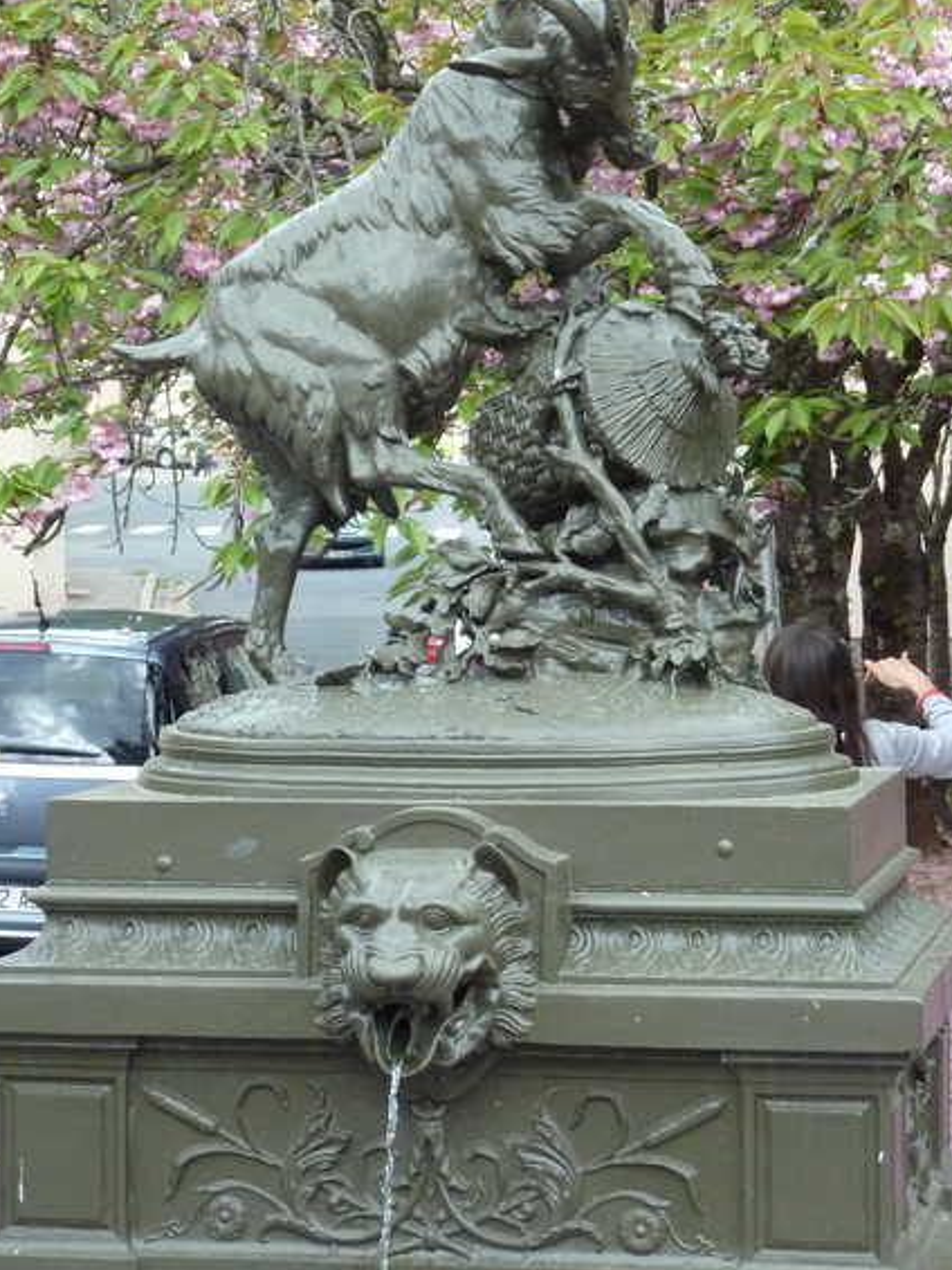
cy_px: 519
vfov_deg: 19.2
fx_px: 3739
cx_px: 584
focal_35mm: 102
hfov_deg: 14.5
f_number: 4.1
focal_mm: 11.9
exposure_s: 1/500
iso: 400
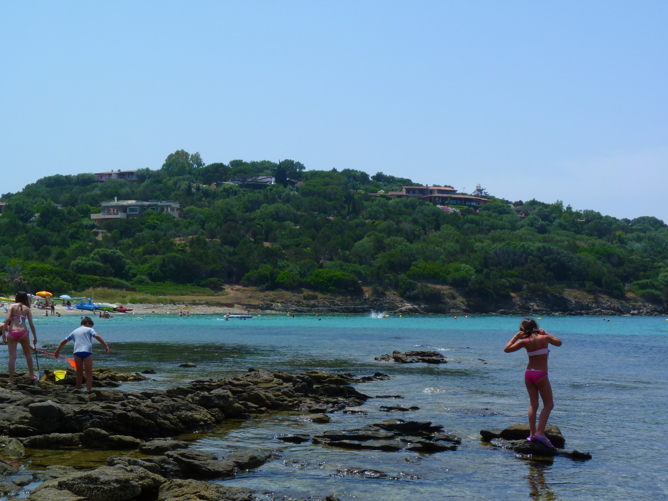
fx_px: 888
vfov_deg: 31.5
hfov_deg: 41.2
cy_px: 250
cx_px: 334
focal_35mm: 46
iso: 80
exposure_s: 1/400
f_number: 5.6
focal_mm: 8.2
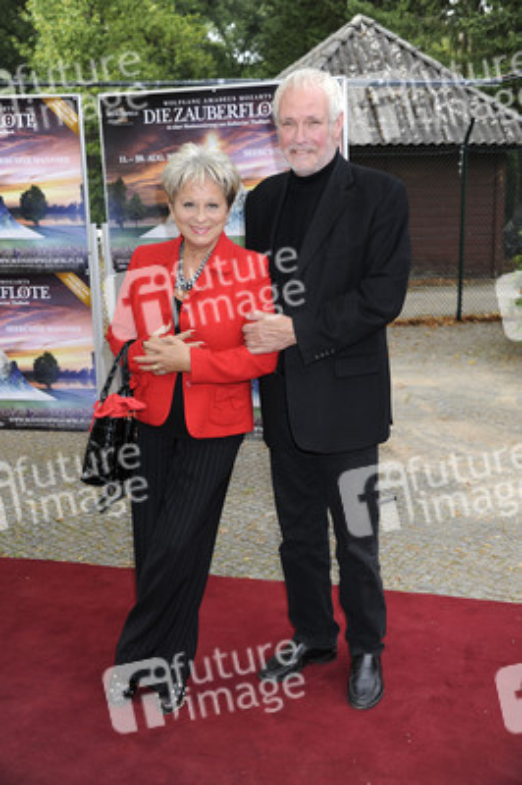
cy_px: 392
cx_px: 261
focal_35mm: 44
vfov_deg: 44.5
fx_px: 959
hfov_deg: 30.5
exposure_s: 1/200
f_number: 5.6
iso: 400
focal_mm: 44
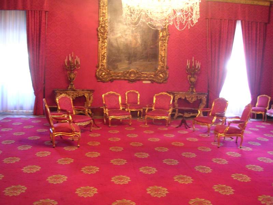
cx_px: 136
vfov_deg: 37.7
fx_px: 300
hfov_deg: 49.0
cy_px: 102
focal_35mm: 38
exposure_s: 1/1.6
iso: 314
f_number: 2.8
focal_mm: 5.8
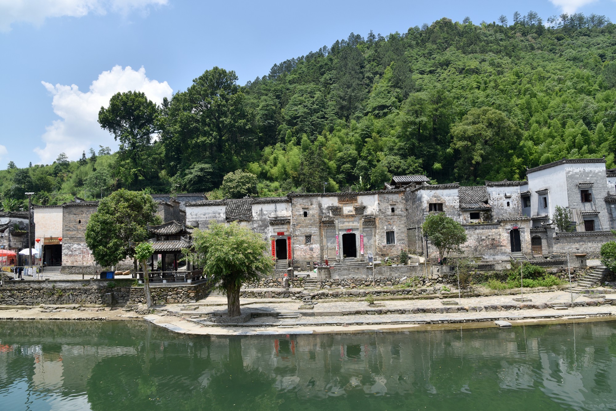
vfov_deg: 53.2
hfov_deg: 73.7
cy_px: 206
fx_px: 411
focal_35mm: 24
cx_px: 308
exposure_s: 1/400
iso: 200
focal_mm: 24
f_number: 10
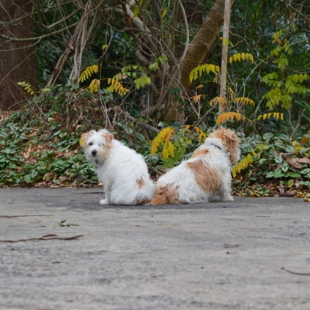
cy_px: 155
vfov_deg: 8.6
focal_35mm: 203
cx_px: 159
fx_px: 2053
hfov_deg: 8.6
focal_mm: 105
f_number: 8
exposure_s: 1/80
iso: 400
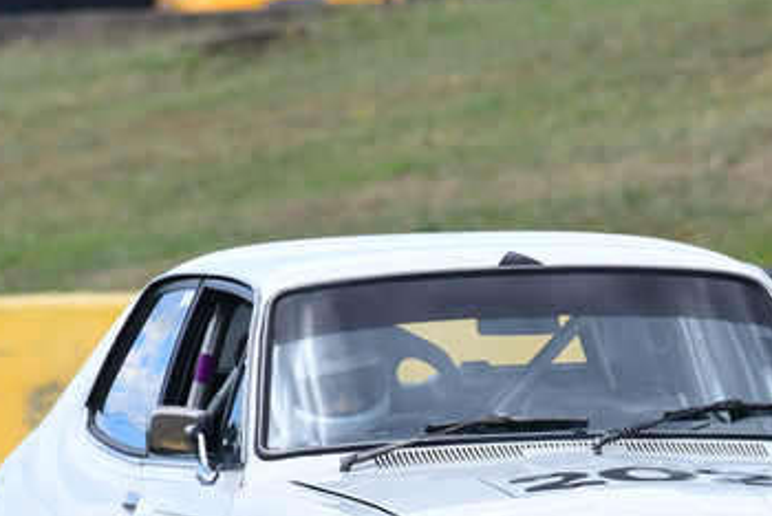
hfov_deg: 1.2
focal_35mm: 1713
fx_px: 36764
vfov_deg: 0.8
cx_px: 569
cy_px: 452
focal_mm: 500
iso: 640
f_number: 10
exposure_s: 1/640
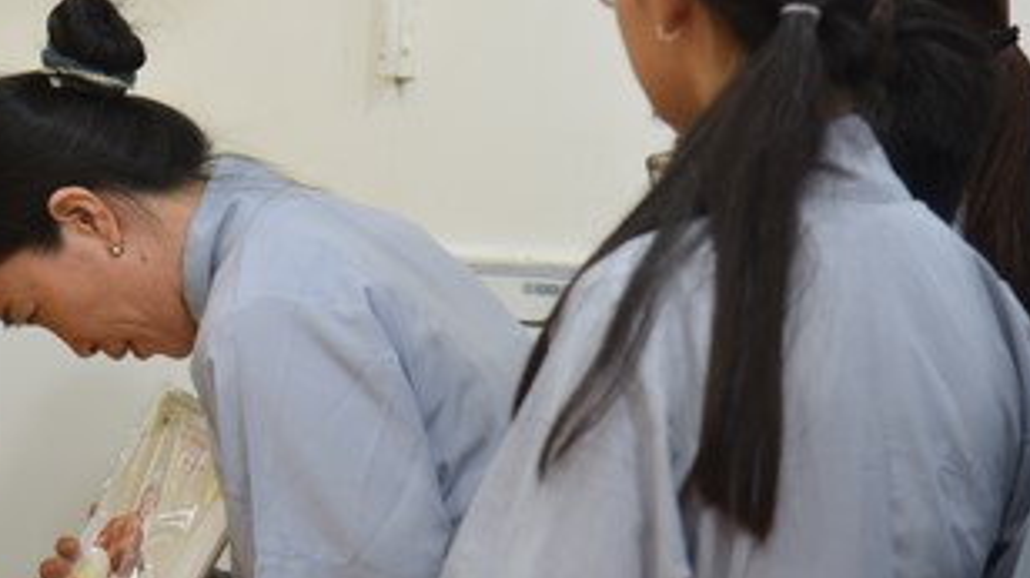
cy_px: 157
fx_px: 6634
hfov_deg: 8.8
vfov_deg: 5.0
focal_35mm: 243
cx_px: 70
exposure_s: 1/125
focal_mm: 110
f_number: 4
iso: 1250
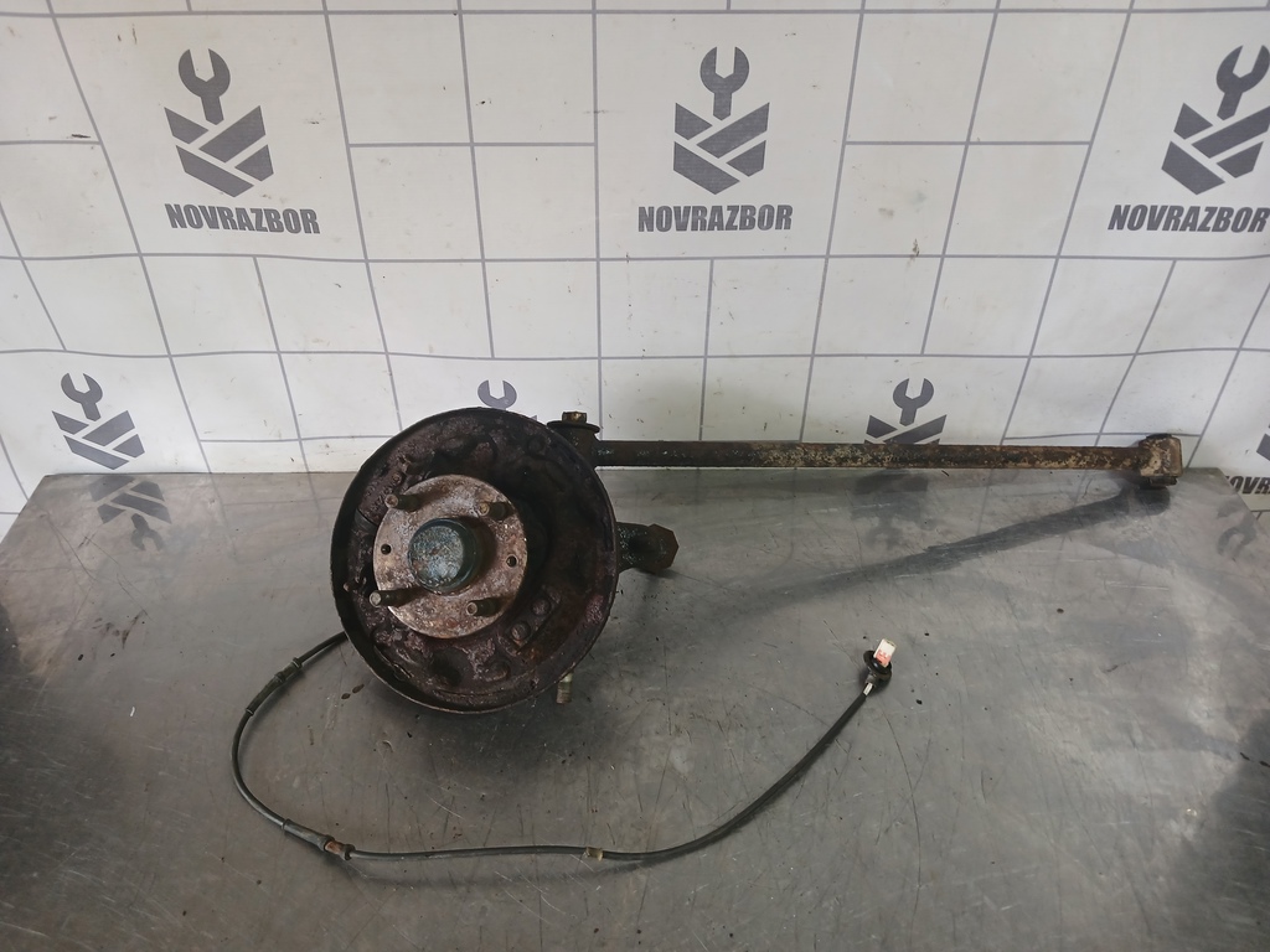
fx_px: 991
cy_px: 476
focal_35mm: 27
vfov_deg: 51.4
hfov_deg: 65.3
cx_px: 635
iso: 100
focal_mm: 4
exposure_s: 1/50
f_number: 1.8
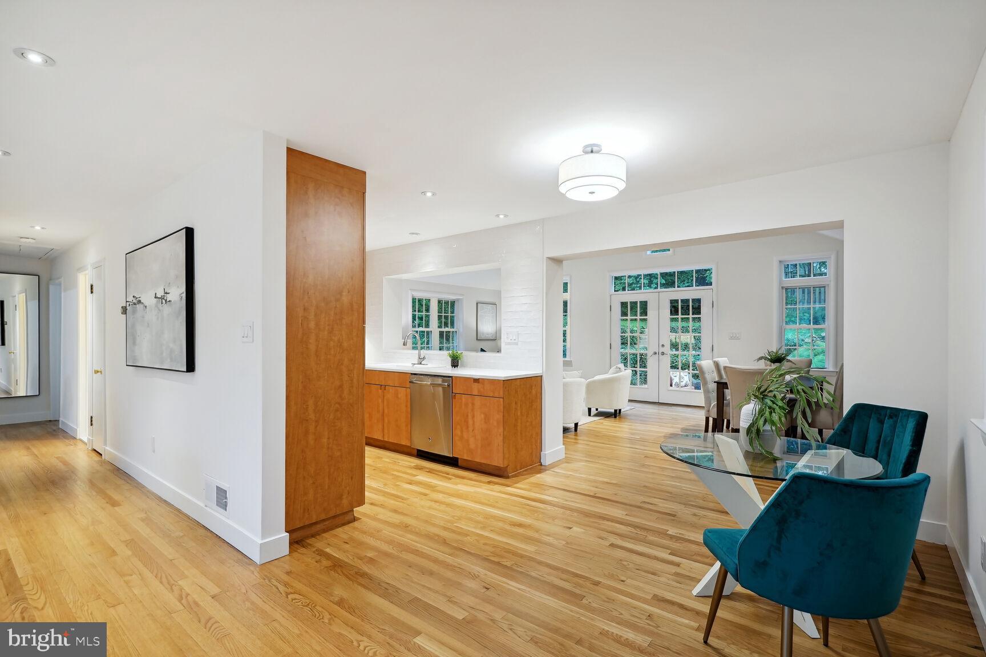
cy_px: 328
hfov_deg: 96.7
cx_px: 493
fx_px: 438
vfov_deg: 73.7
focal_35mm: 16
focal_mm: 16
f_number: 8
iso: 800
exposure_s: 1/20
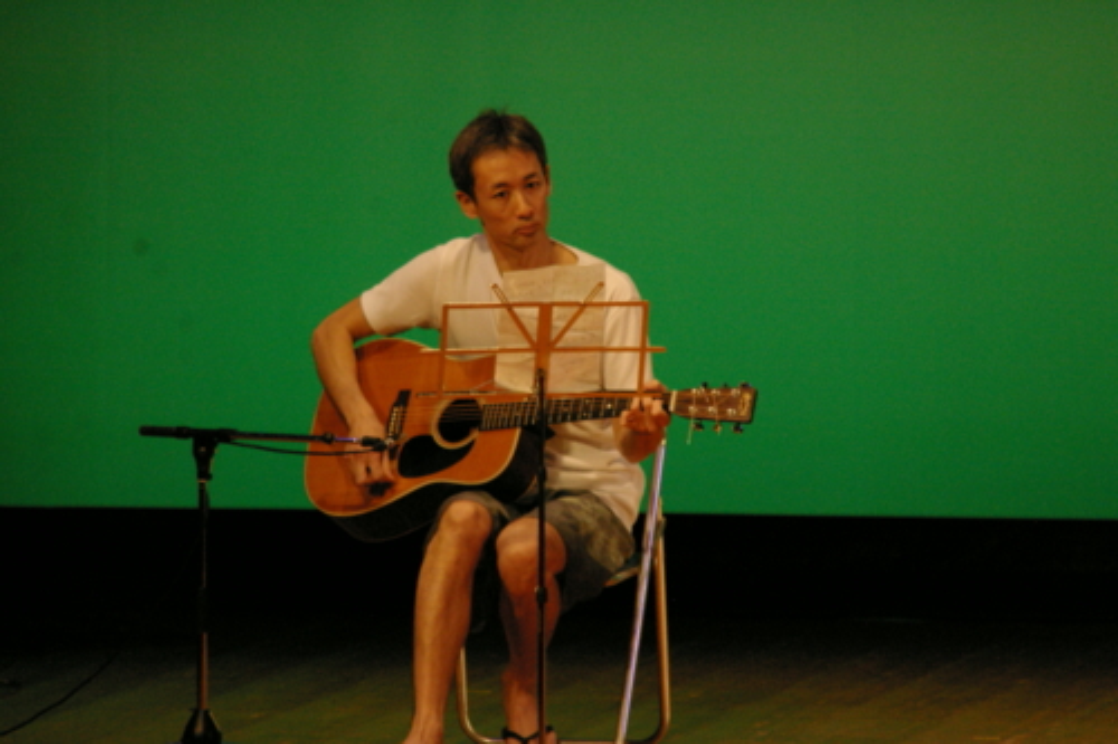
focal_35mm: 360
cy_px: 372
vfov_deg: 3.8
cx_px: 559
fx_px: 11176
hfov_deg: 5.7
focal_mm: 240
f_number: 5.6
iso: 1600
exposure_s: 1/250
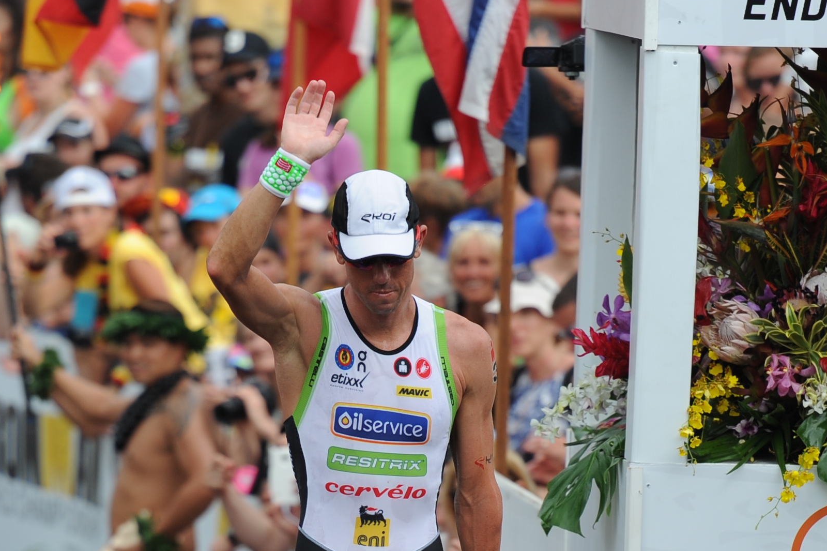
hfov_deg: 3.9
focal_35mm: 532
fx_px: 12214
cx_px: 358
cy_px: 501
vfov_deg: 2.6
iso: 200
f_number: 2.8
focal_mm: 200
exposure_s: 1/1250
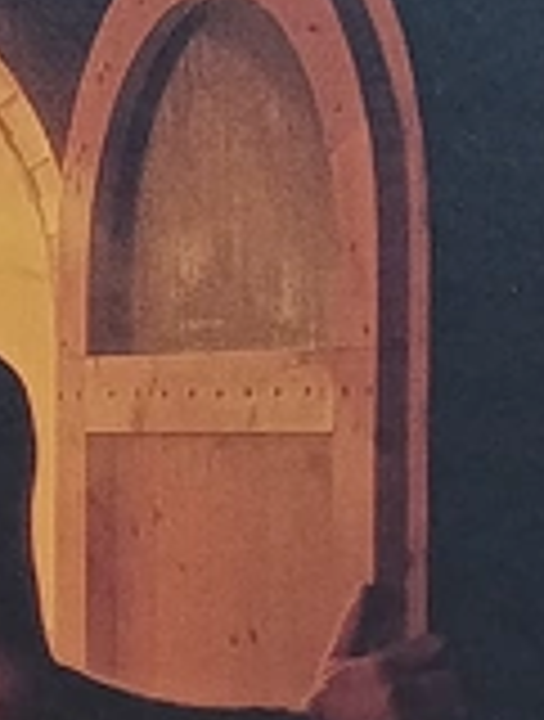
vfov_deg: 10.5
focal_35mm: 187
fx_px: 3898
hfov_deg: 7.9
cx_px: -232
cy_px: 223
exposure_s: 1/100
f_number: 1.65
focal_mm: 6.11
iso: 615
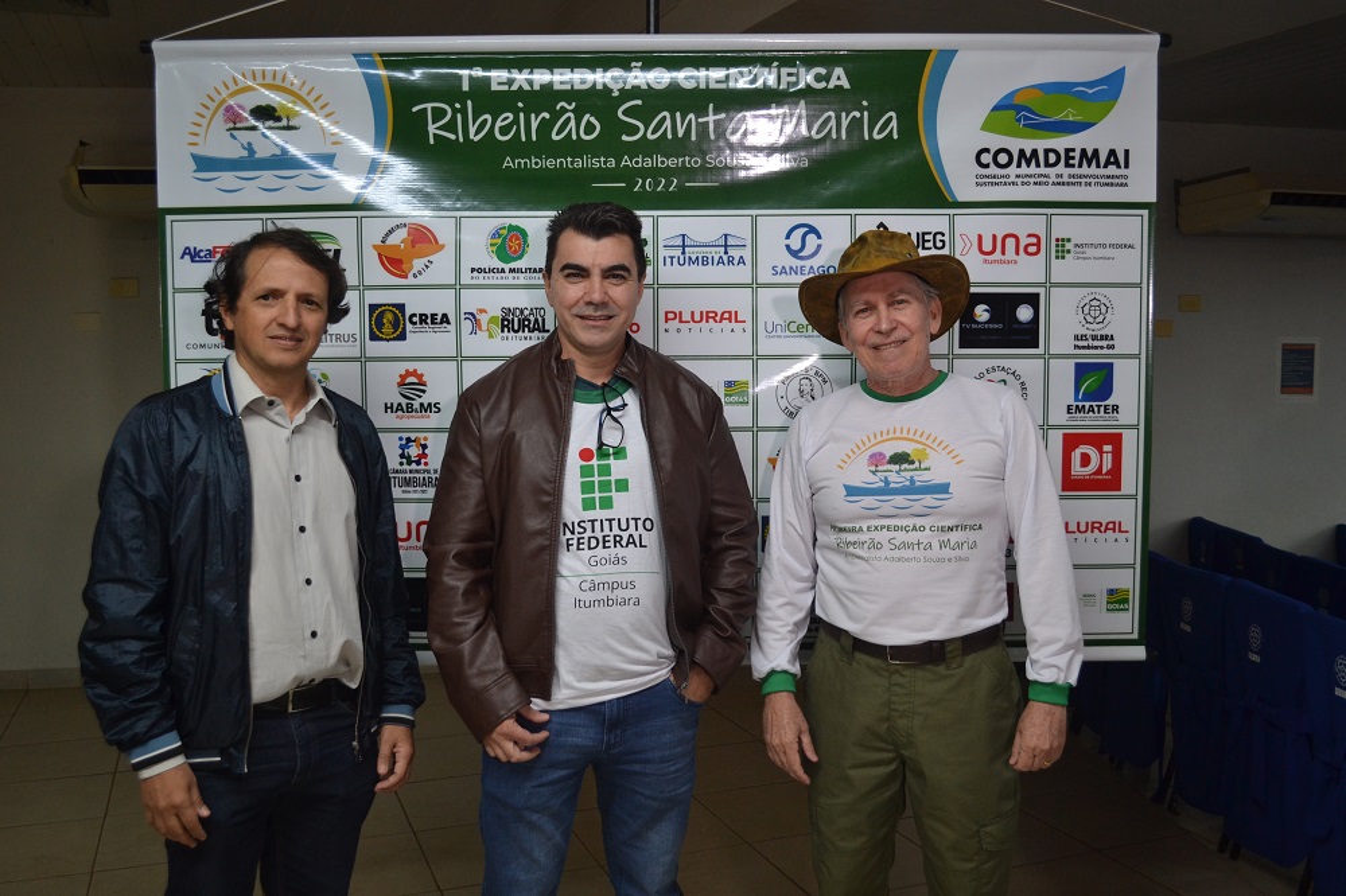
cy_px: 448
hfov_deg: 57.2
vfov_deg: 39.9
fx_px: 1233
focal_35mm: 33
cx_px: 673
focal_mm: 22
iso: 560
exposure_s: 1/60
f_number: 3.8
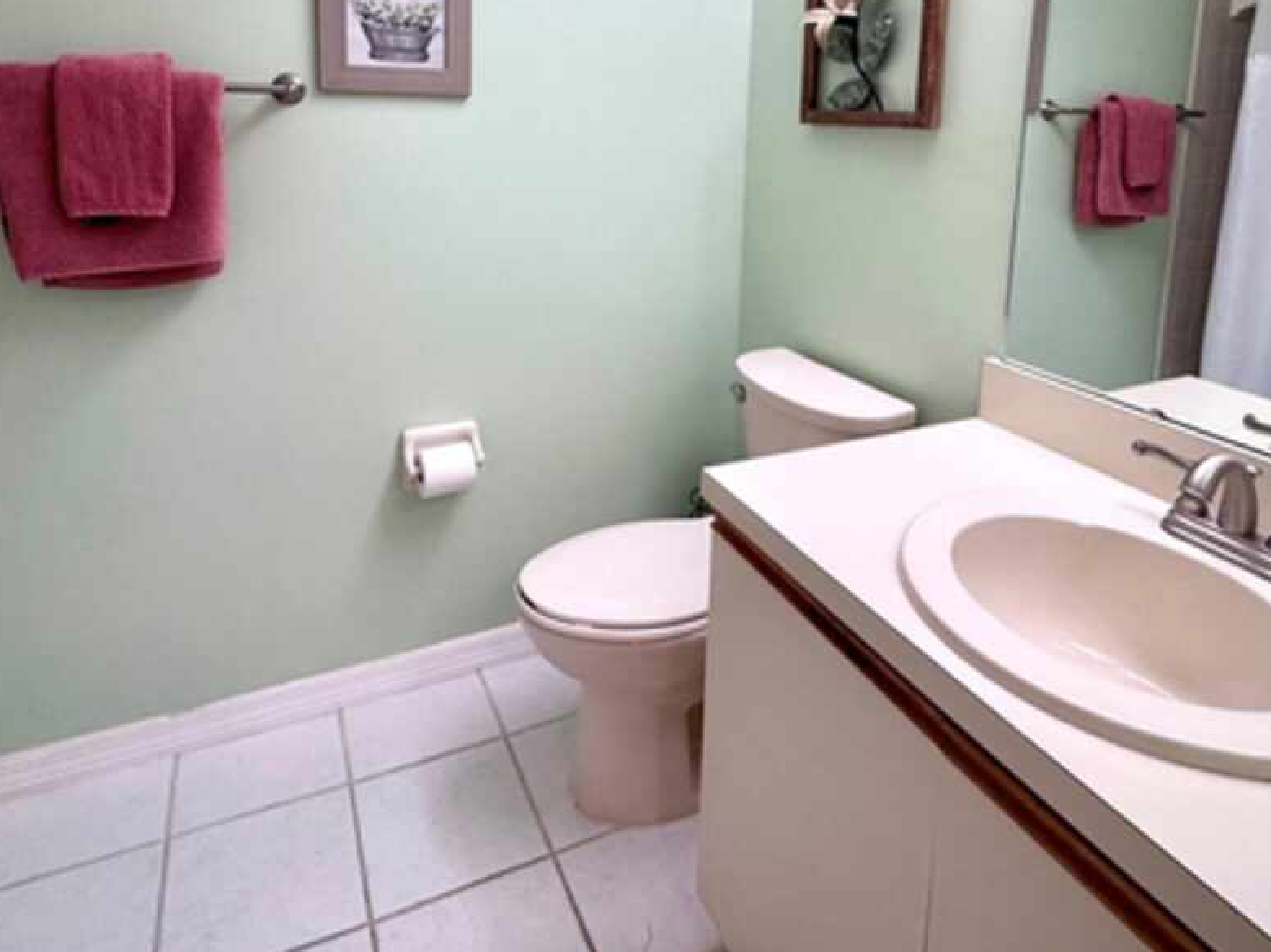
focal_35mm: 23
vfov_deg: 56.0
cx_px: 654
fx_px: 844
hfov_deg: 73.9
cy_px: 238
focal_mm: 2.22
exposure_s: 1/120
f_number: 2.2
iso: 200
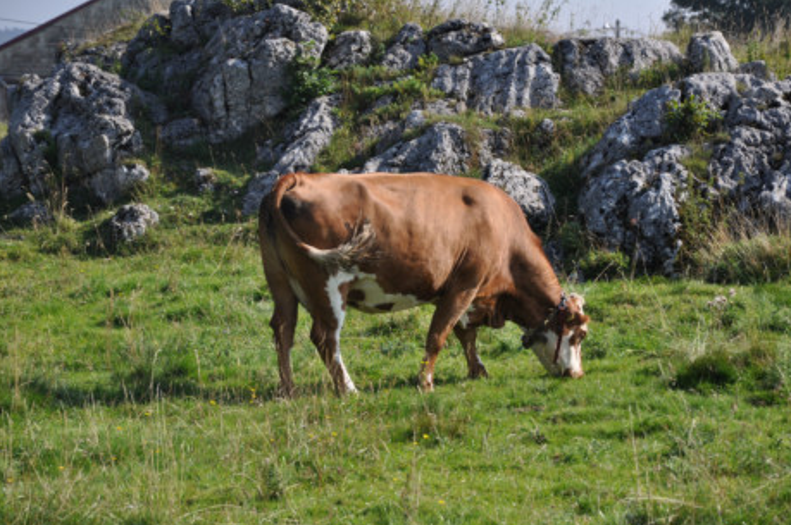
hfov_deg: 12.0
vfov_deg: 8.0
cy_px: 270
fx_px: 3765
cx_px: 410
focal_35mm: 172
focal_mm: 105
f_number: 6.3
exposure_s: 1/640
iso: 200
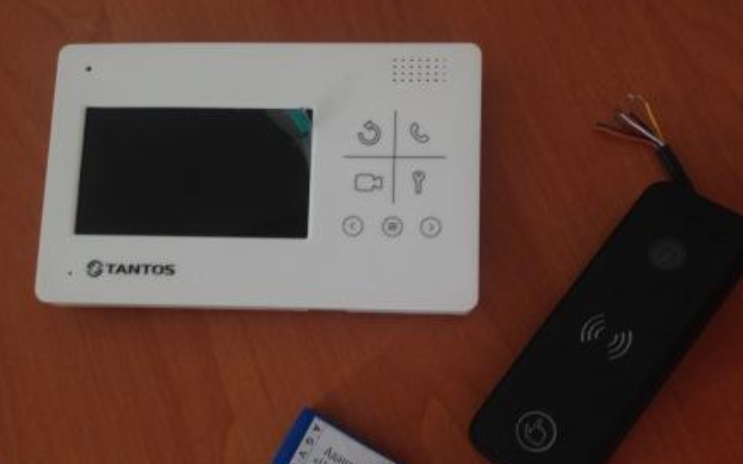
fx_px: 769
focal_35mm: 38
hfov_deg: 51.5
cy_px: 270
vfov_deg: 33.5
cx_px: 376
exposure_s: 1/20
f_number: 2.4
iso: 64
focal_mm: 4.28
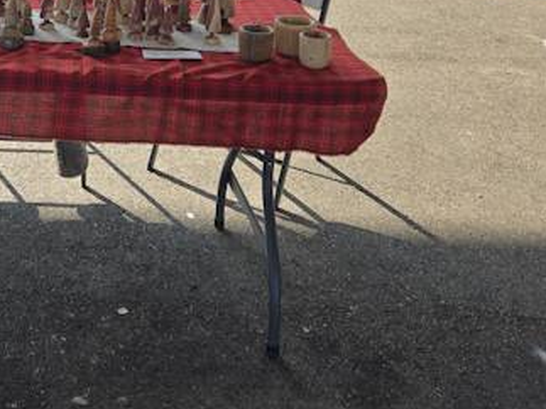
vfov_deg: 24.1
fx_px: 899
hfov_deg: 31.0
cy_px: -29
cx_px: -15
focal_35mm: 57
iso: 25
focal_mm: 5.4
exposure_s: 1/1053
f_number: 1.8
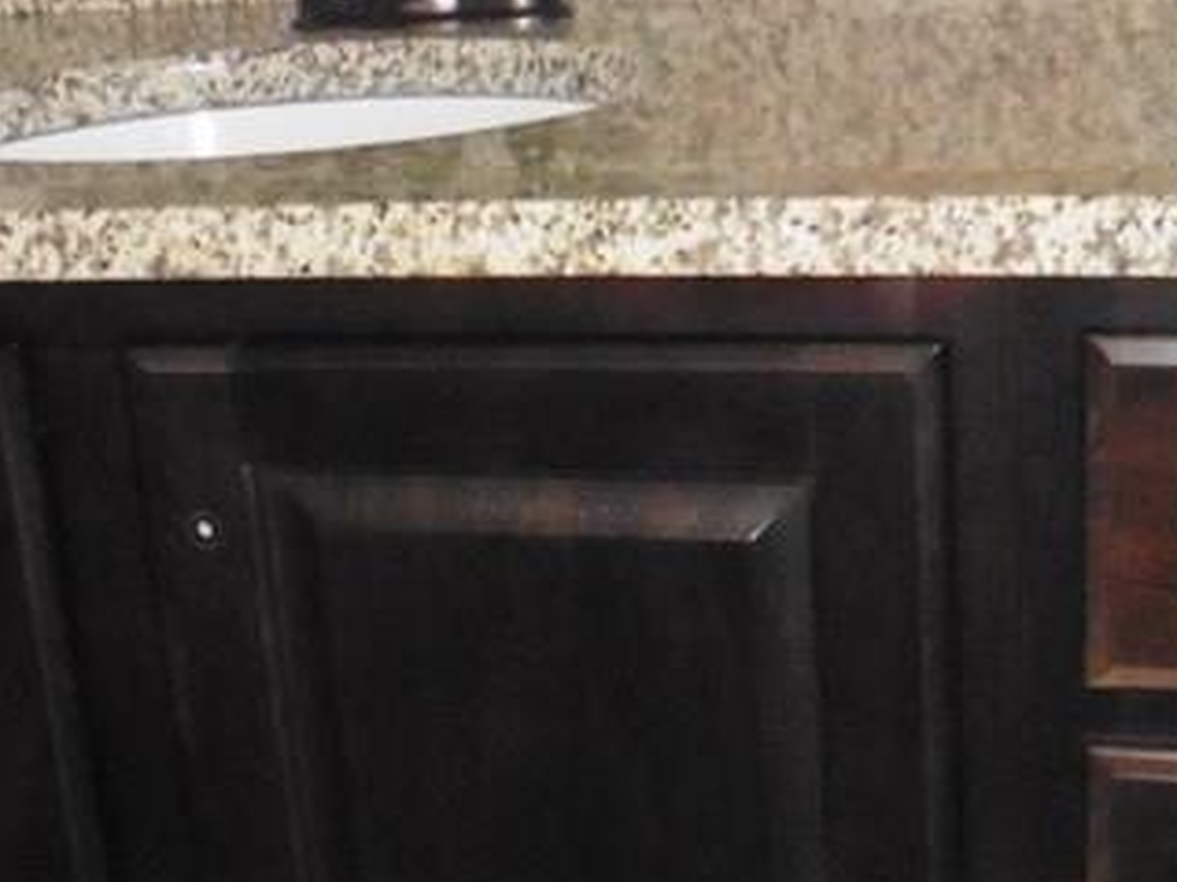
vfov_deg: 19.0
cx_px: 638
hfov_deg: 25.3
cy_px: 697
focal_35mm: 77
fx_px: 2617
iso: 1600
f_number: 3.3
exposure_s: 1/250
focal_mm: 4.3
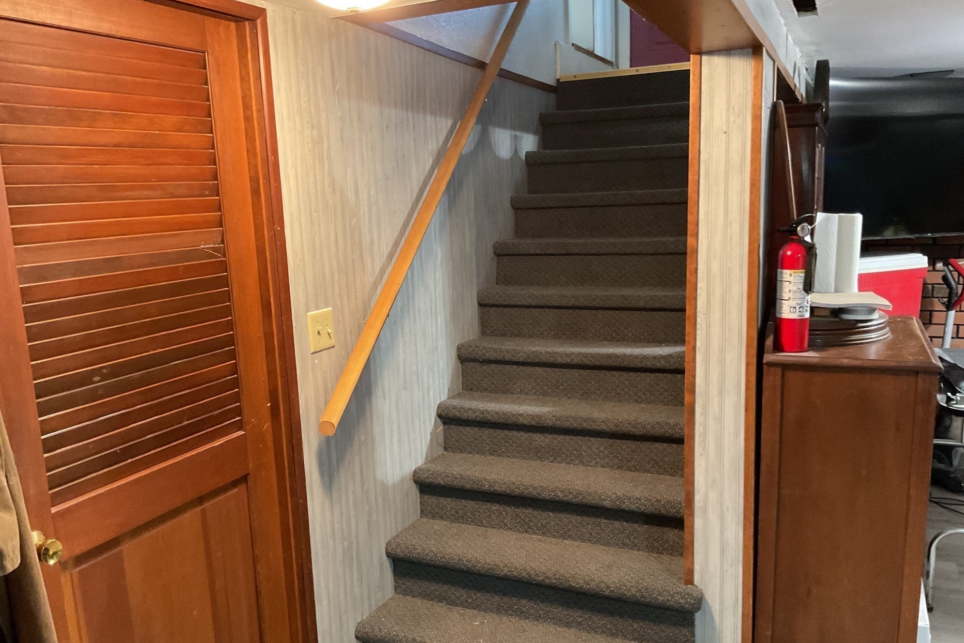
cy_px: 353
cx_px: 478
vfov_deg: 42.3
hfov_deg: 60.3
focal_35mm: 31
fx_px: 830
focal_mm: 3
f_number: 1.8
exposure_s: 1/40
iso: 250
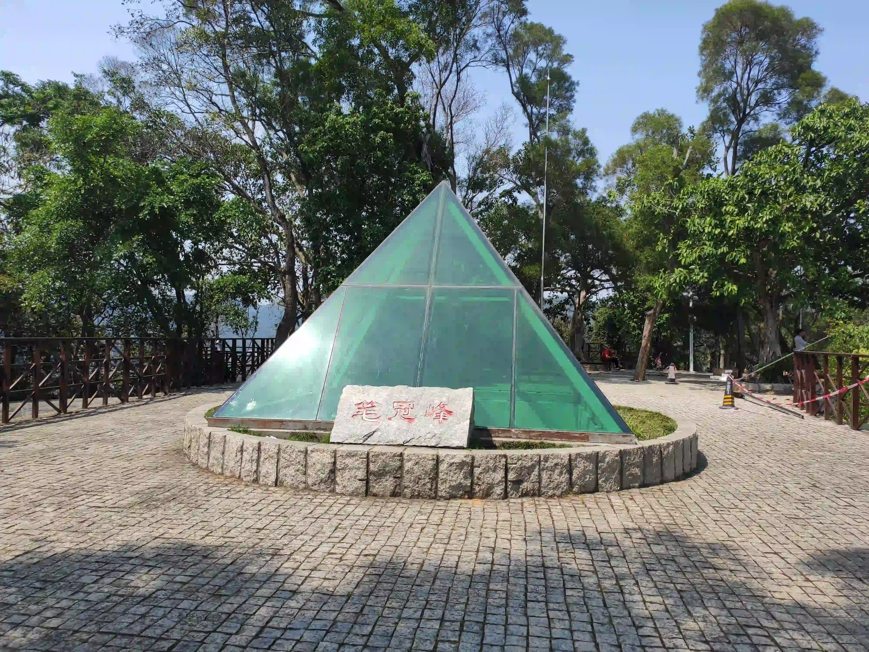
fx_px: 653
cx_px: 434
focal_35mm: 26
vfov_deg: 53.1
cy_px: 326
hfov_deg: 67.3
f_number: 1.75
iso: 112
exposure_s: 1/1334
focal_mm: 4.77
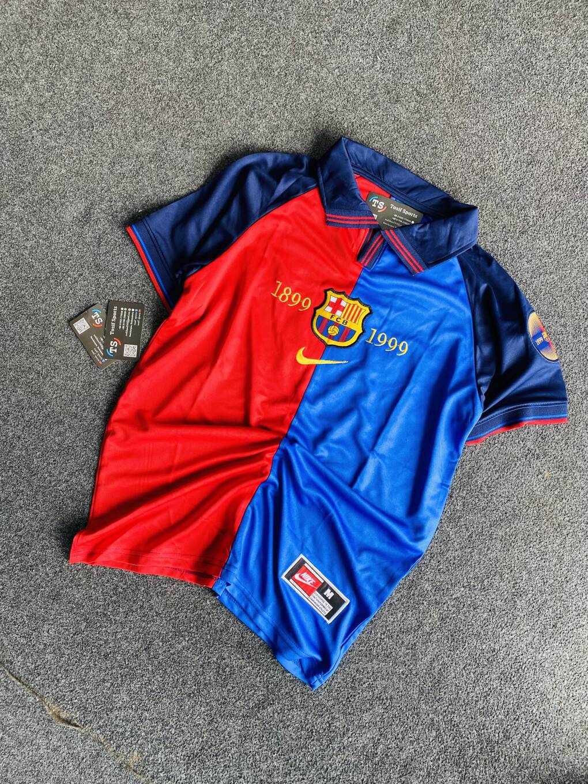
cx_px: 294
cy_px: 392
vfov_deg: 67.3
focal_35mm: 26
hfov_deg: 53.1
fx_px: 589
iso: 80
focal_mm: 4.25
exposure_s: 1/121
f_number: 1.8
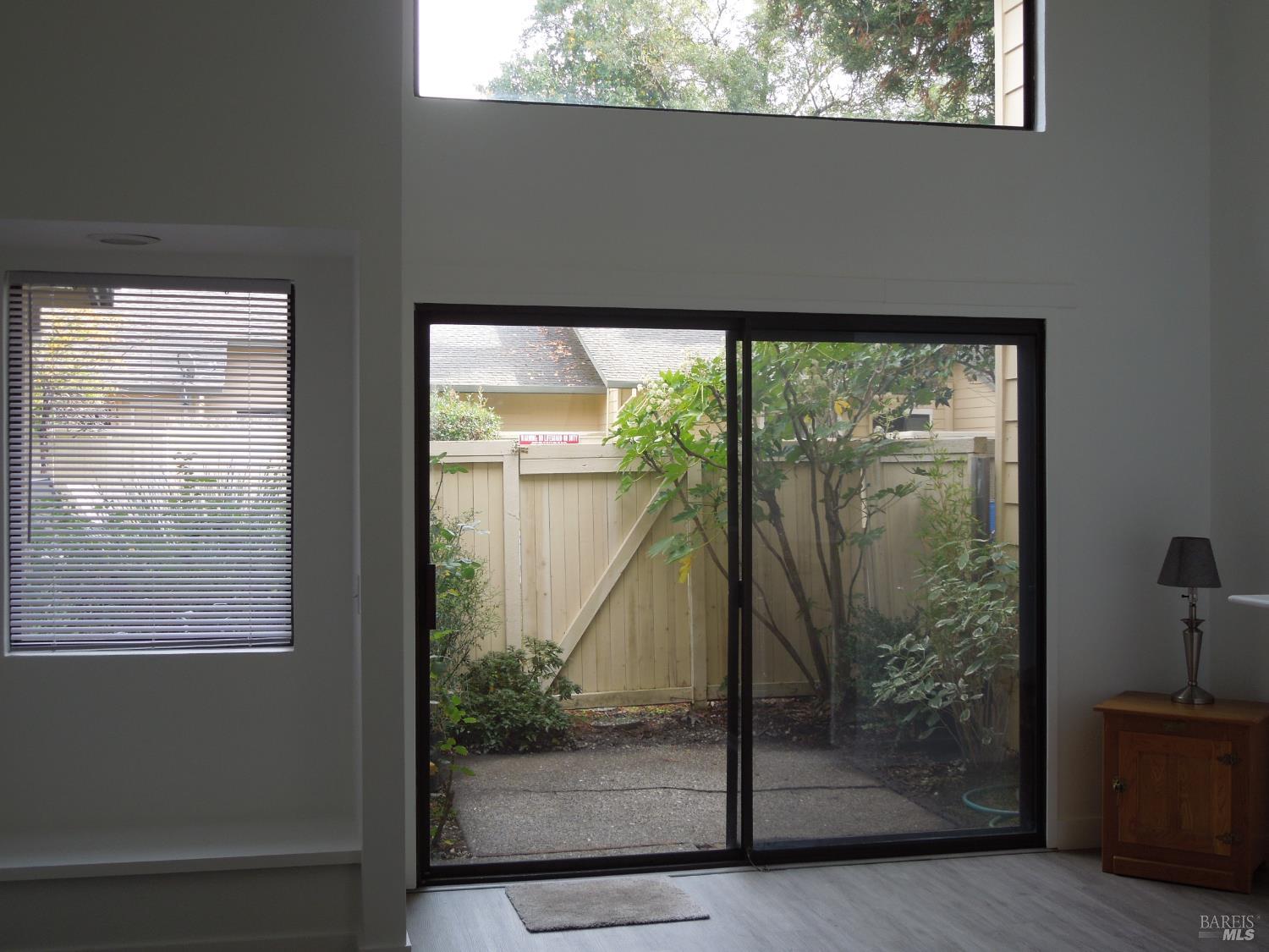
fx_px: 1430
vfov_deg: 36.8
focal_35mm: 39
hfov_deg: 47.9
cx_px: 634
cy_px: 476
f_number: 3.8
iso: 100
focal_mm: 7
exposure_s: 1/50
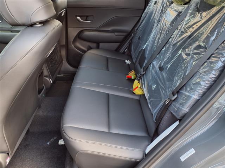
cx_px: 112
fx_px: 175
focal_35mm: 27
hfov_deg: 65.3
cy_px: 84
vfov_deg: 51.4
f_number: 1.9
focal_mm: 3.58
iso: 64
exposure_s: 1/40
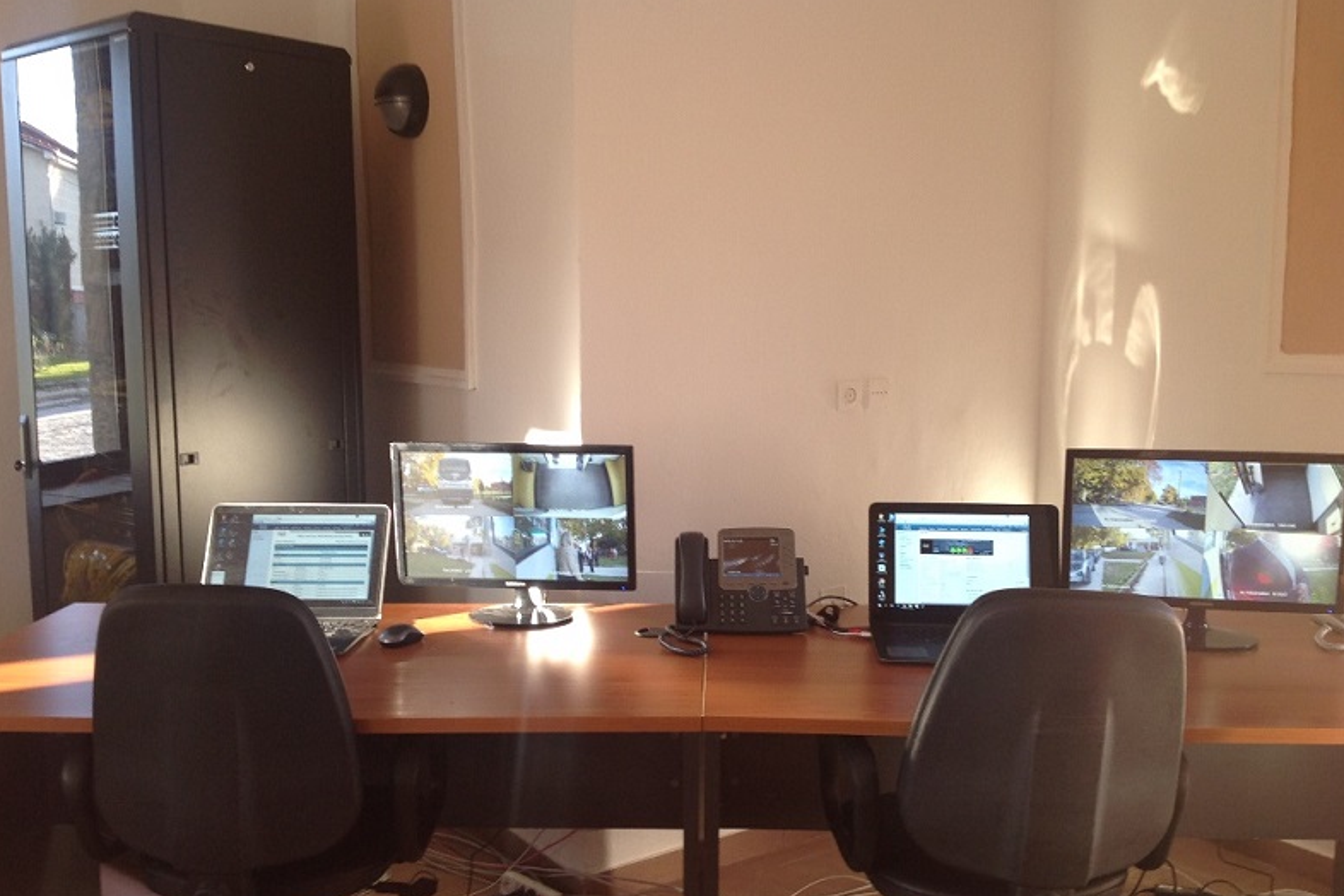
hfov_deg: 51.9
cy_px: 468
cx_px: 674
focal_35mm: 37
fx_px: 1381
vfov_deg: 35.9
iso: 64
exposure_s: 1/30
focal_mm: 4.28
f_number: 2.4
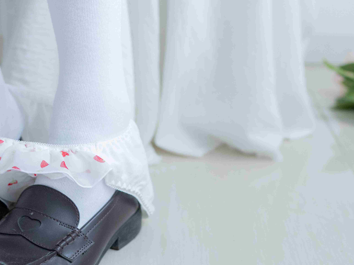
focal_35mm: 84
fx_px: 859
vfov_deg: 17.5
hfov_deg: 23.3
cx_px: 195
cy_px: 81
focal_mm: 35
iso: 1000
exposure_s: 1/60
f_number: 2.5
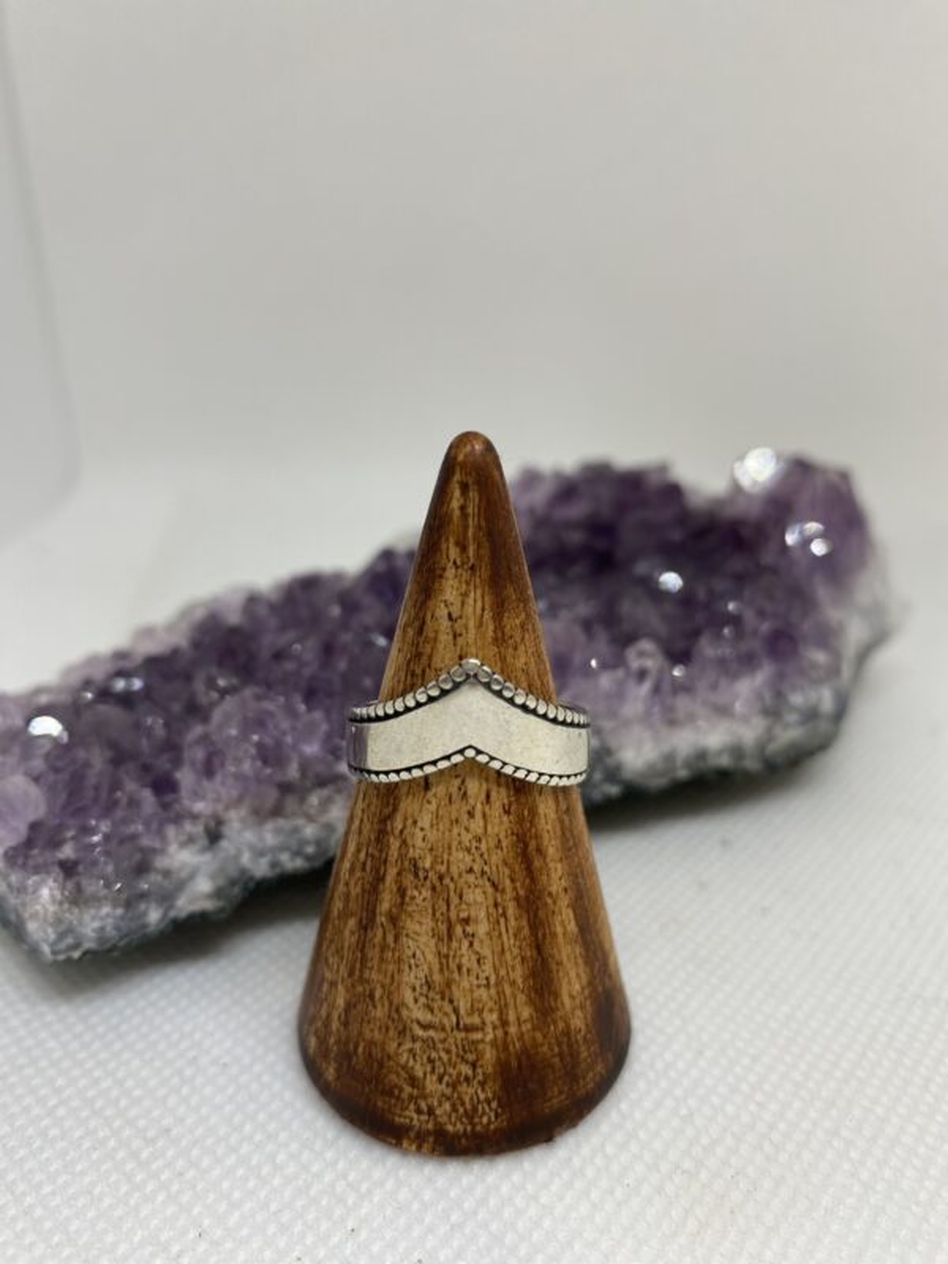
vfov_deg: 67.3
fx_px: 949
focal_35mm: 26
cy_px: 632
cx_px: 474
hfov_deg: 53.1
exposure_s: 1/121
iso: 32
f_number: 1.8
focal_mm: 4.25
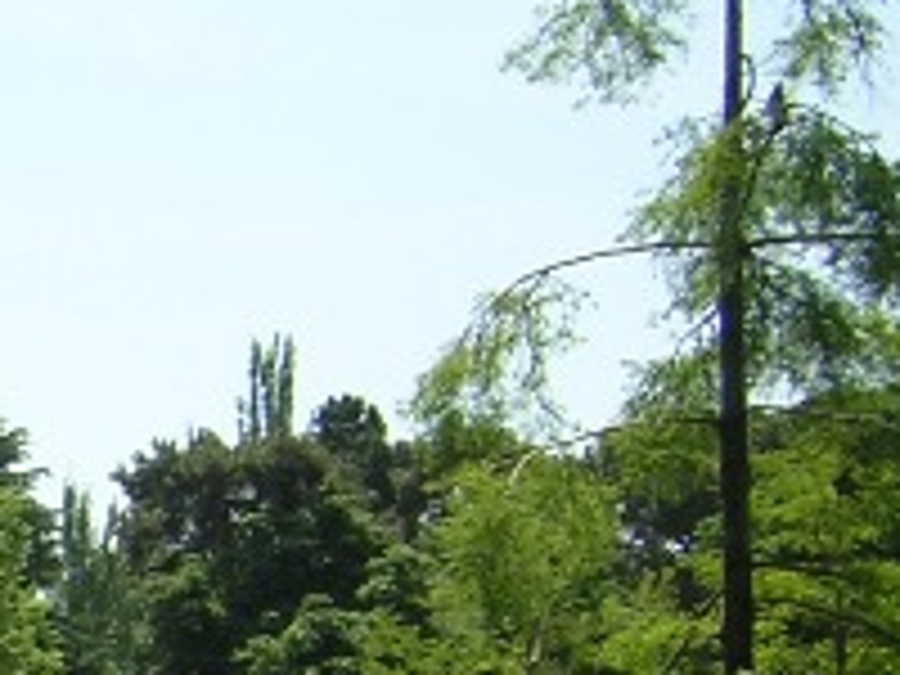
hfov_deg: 15.7
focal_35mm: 115
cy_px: 706
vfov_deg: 12.7
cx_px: -477
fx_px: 2990
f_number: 5.2
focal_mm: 4.7
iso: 100
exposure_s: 1/239
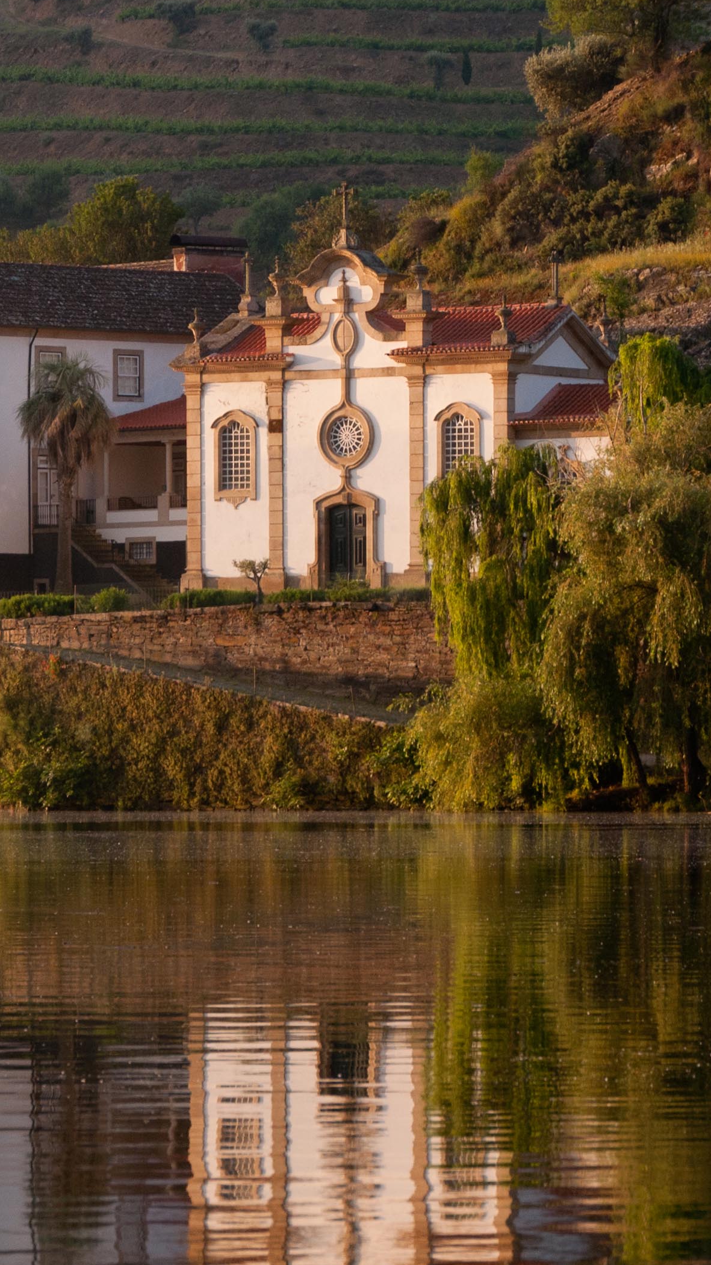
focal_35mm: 205
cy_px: 720
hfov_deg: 5.9
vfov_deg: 10.5
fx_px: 6874
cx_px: 104
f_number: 7.1
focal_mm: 65
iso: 200
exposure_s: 1/200
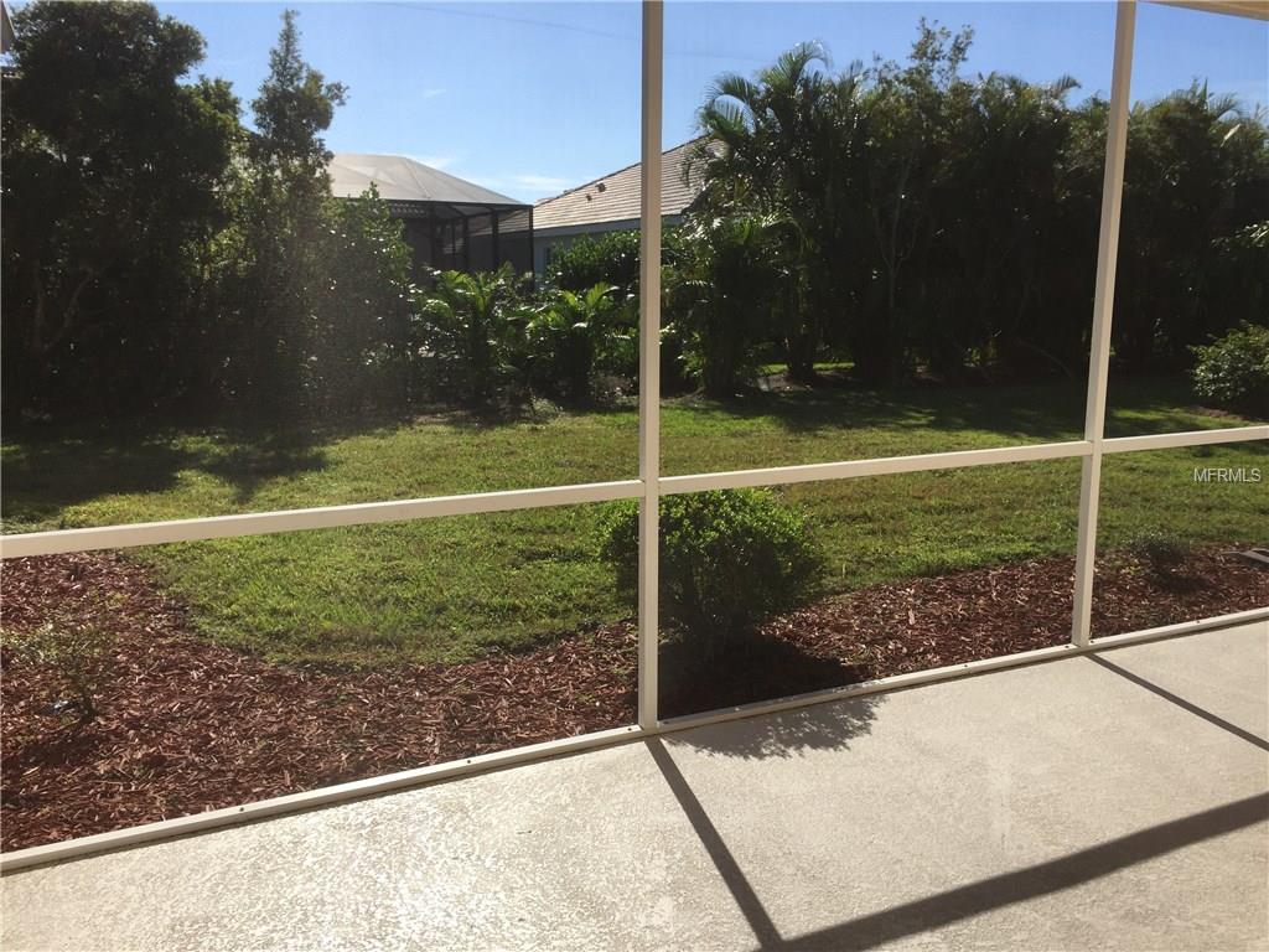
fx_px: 1063
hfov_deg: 61.7
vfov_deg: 48.2
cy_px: 476
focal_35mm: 29
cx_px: 634
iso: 32
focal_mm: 4.15
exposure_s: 1/1883
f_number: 2.2
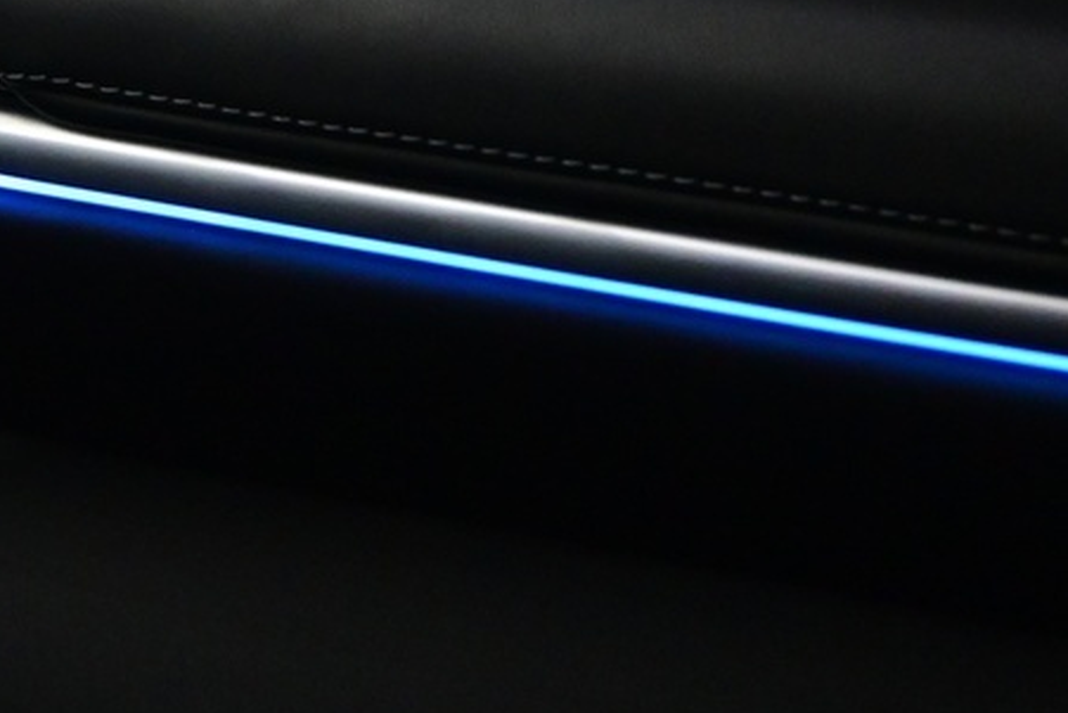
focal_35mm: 116
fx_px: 3439
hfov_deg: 16.8
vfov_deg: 11.2
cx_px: -268
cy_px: -441
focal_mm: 21.5
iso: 2500
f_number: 4
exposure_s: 1/30
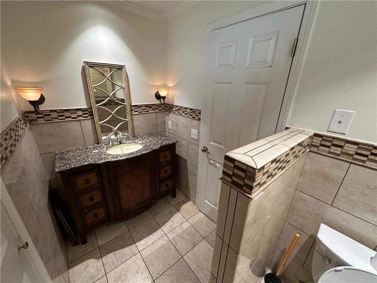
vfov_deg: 85.7
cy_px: 142
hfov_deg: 102.1
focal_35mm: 14
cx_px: 188
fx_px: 152
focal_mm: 2.22
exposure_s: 1/60
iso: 320
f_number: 2.2
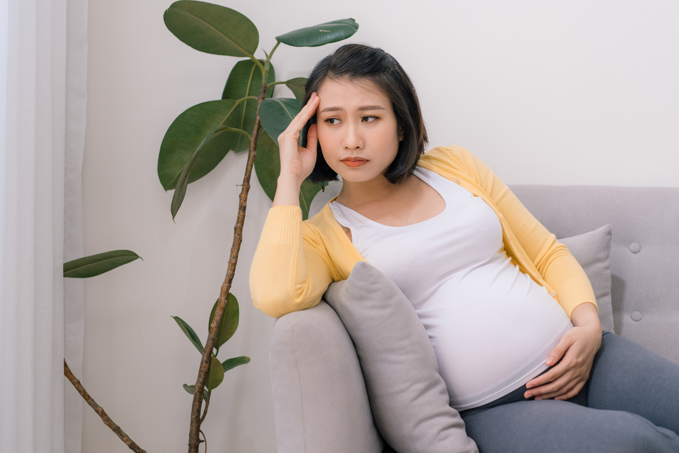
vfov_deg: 20.9
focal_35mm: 65
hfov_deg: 30.9
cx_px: 395
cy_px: 246
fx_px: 1226
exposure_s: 1/125
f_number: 3.2
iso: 200
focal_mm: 50
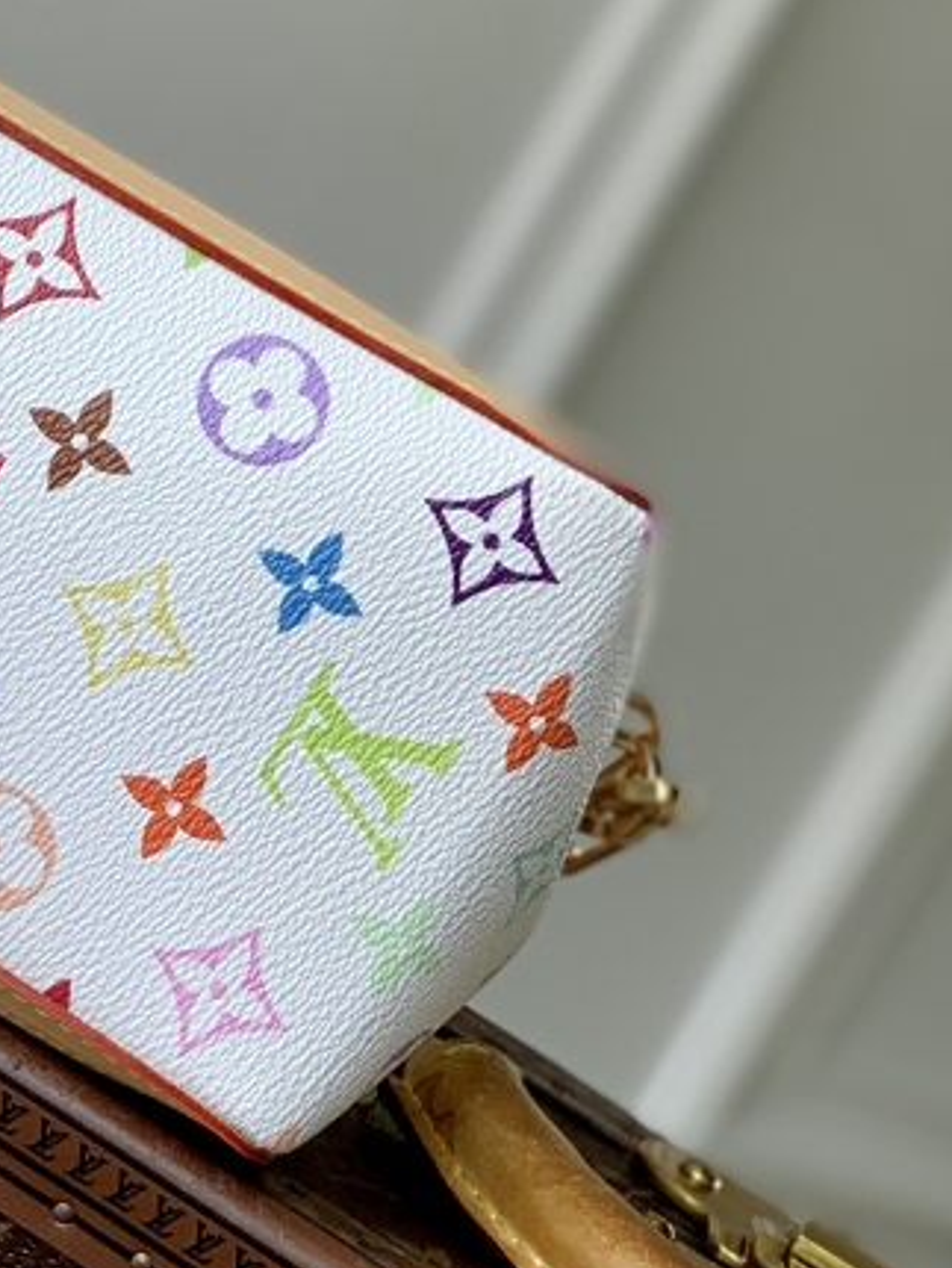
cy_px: -106
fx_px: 6374
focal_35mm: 174
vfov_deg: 11.2
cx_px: -354
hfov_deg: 8.4
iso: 16
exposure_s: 1/129
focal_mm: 6
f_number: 2.4
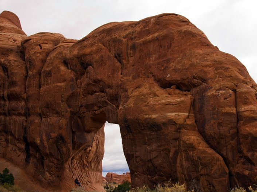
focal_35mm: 42
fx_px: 312
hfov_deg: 44.7
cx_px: 148
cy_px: 119
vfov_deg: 34.2
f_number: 8
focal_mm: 20
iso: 200
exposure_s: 1/80
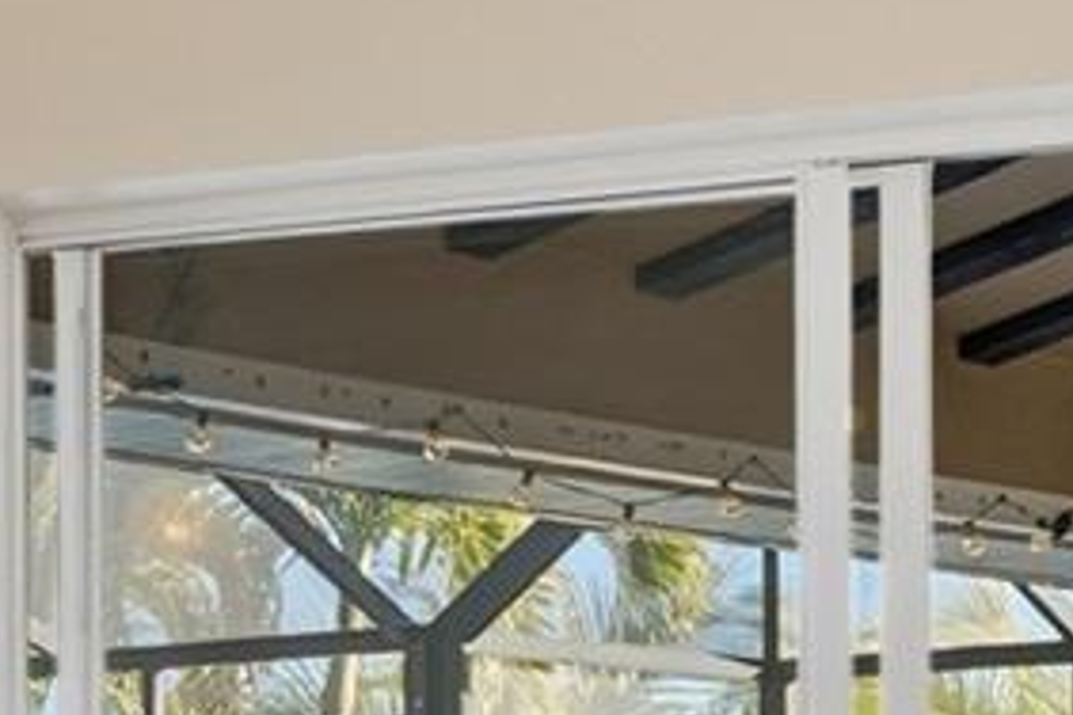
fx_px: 4053
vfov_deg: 9.7
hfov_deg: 13.6
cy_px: 1118
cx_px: -795
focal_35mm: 136
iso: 400
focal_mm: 16
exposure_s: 1/640
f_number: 8
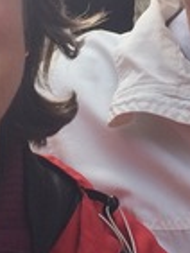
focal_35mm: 158
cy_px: 68
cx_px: 95
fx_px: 1155
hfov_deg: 9.4
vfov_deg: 12.5
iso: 32
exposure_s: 1/483
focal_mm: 4.15
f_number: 2.2
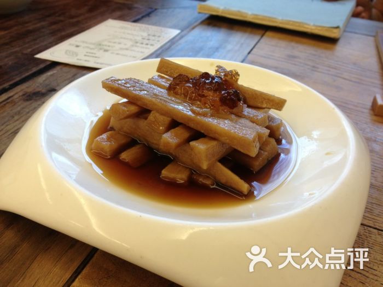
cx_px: 192
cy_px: 144
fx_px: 387
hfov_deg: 52.6
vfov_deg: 40.7
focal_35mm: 35
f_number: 2.4
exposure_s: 1/30
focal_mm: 4.28
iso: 50
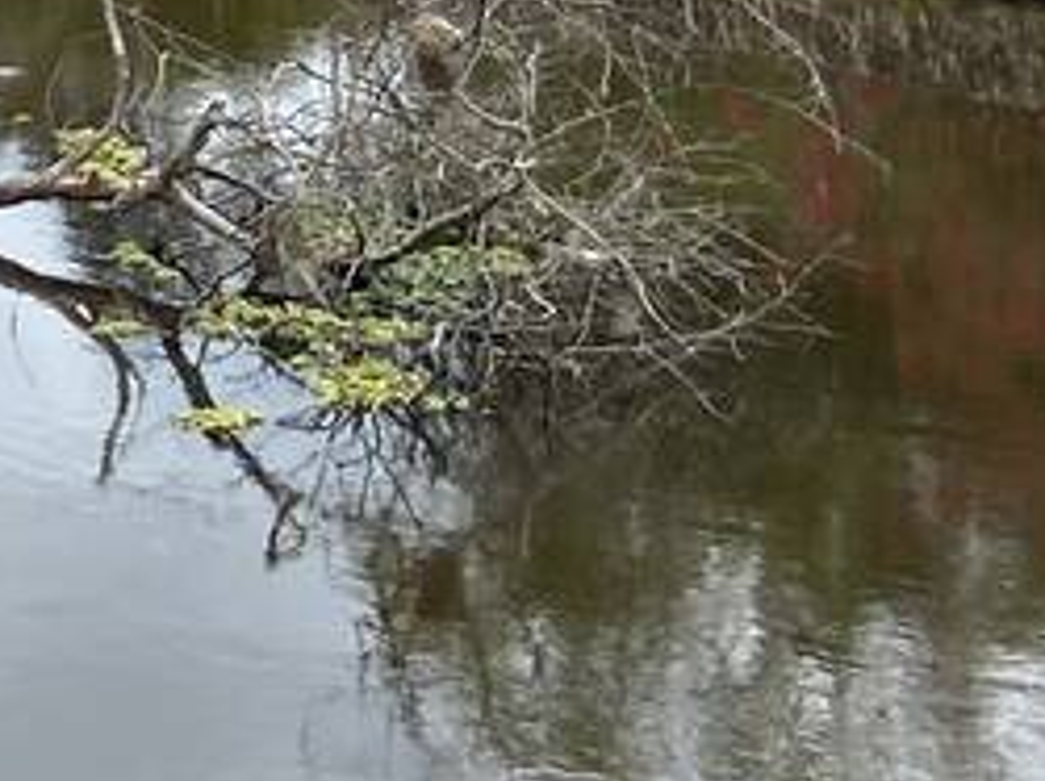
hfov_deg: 11.7
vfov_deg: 9.5
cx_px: -1108
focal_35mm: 150
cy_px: -530
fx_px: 4524
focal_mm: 4.25
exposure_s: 1/3731
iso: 32
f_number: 1.8
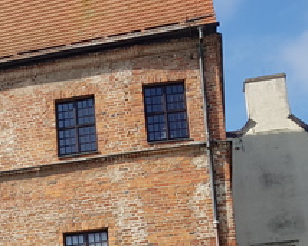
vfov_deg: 15.6
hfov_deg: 18.6
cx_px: -104
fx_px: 866
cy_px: 288
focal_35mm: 95
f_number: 1.7
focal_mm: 4.2
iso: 40
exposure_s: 1/1628
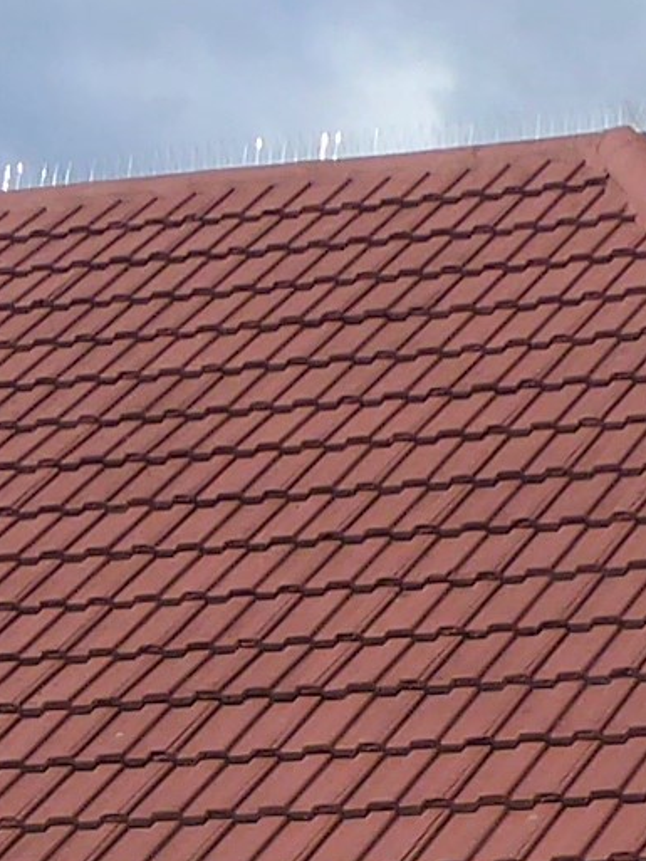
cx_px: 332
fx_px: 4850
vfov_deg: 10.1
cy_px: 819
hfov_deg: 7.6
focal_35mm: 195
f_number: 3.3
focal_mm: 4.3
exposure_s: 1/1600
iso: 80
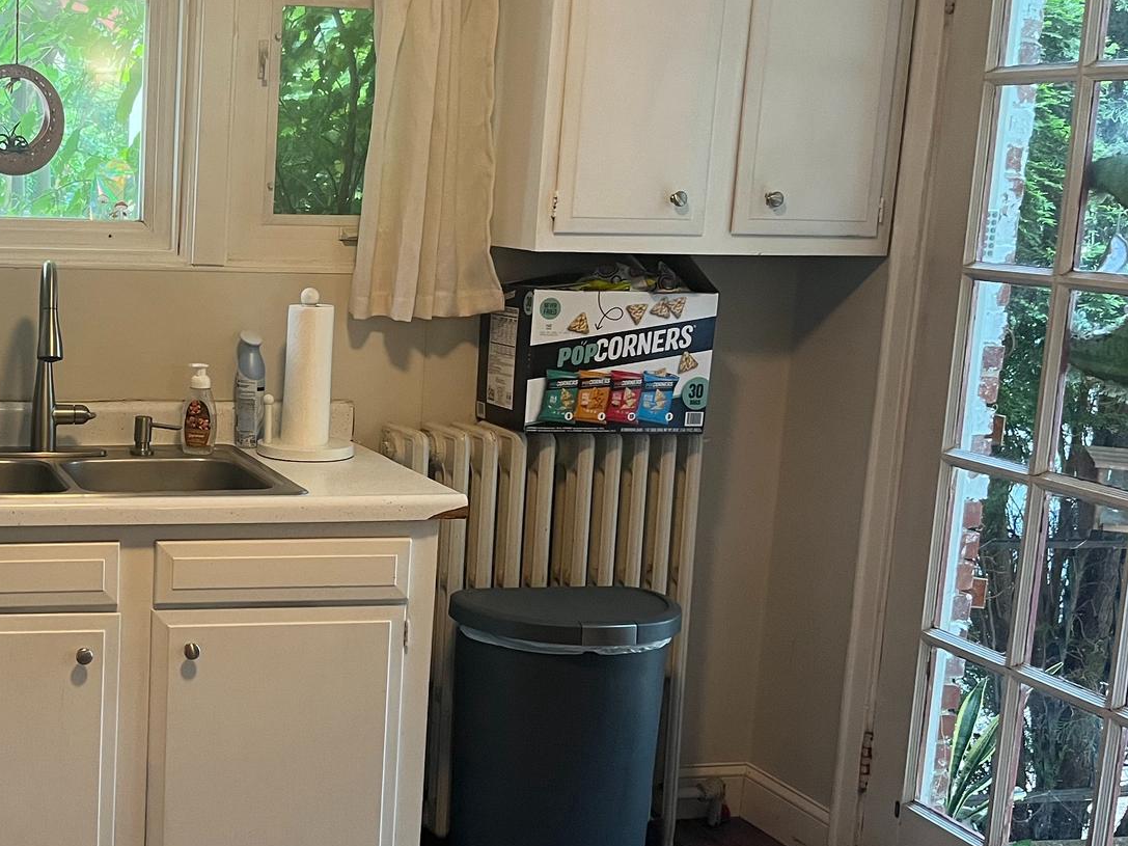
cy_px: 446
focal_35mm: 49
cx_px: 100
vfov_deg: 29.7
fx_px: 1597
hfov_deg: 36.4
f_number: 1.6
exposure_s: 1/60
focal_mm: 5.1
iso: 160
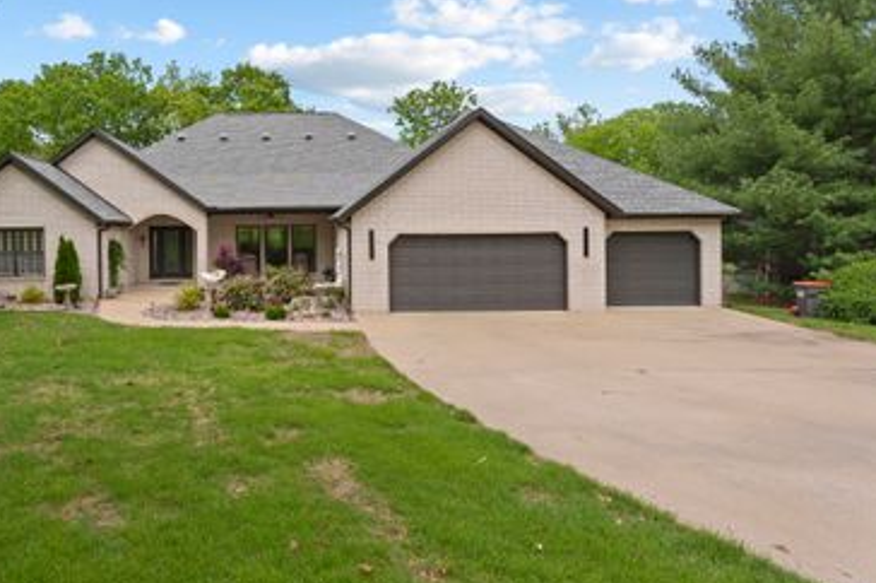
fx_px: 535
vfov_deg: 56.6
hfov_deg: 75.7
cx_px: 279
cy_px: 228
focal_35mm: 22
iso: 200
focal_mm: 16
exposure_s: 1/400
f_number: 9
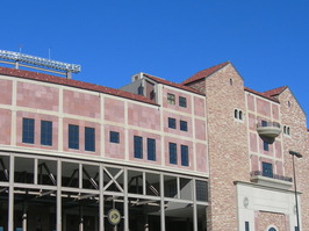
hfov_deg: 29.8
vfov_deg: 22.3
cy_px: 181
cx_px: 136
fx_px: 580
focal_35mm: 65
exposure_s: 1/585
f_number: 4.8
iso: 50
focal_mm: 7.8
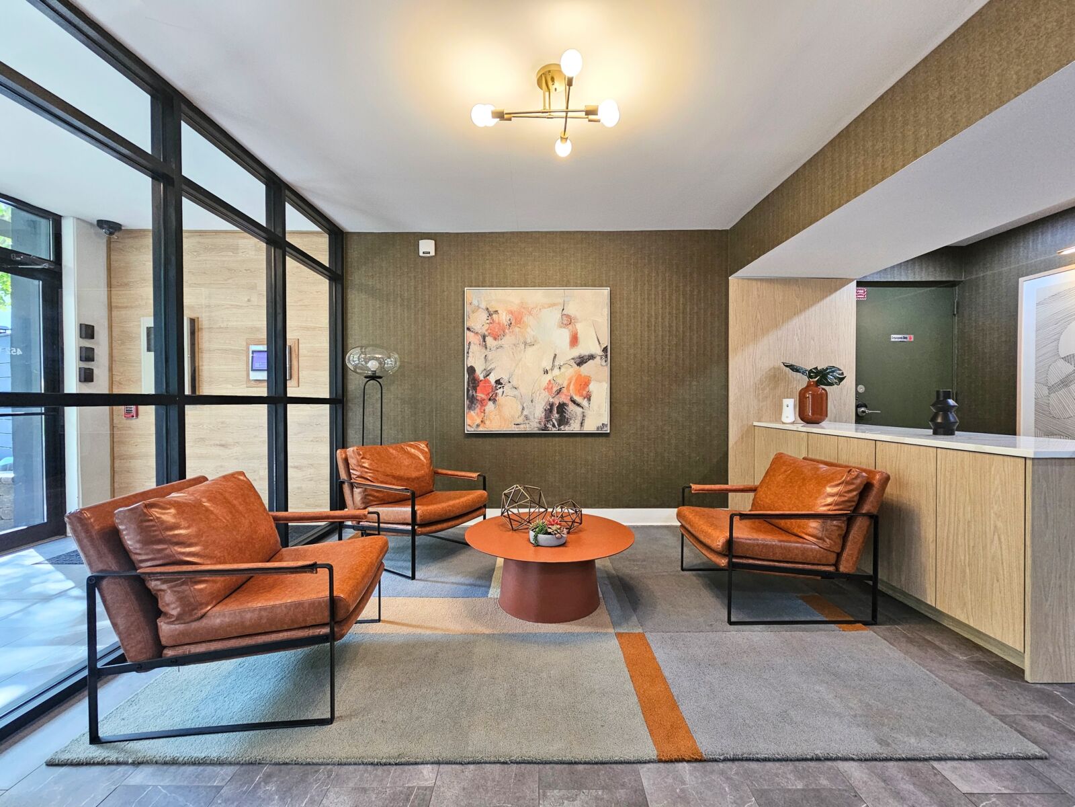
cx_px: 538
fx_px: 404
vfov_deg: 89.9
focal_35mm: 13
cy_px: 404
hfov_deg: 106.2
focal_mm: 2.2
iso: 250
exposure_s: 1/60
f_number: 2.2
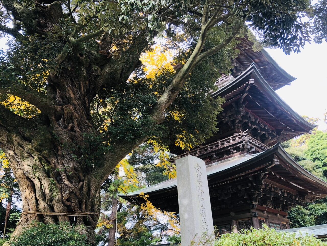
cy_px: 123
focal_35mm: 28
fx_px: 265
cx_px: 164
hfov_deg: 63.4
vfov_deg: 49.7
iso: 50
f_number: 1.8
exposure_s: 1/120
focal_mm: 3.99
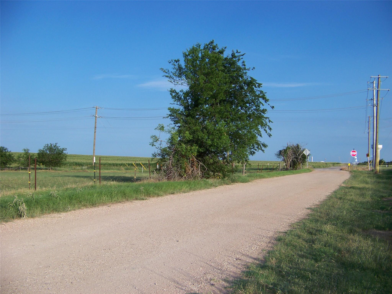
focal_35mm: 36
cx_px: 196
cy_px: 147
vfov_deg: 39.7
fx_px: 408
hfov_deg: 51.4
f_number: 2.8
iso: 64
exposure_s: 1/1000
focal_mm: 5.85
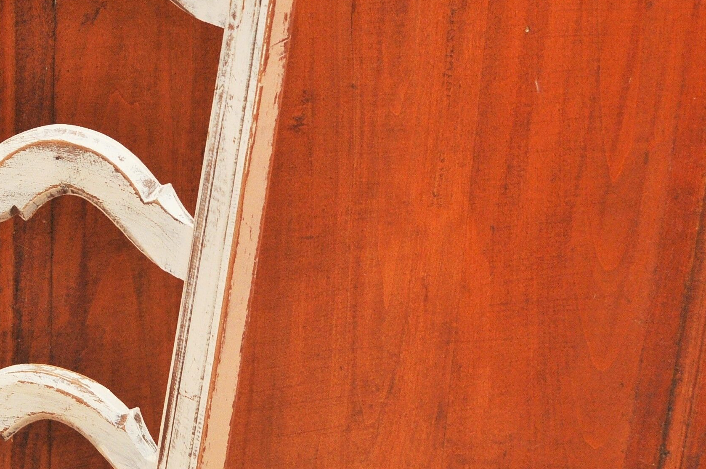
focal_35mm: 92
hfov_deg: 21.0
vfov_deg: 14.8
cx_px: -83
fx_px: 1802
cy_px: 122
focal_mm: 24
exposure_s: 1/100
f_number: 5
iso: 400
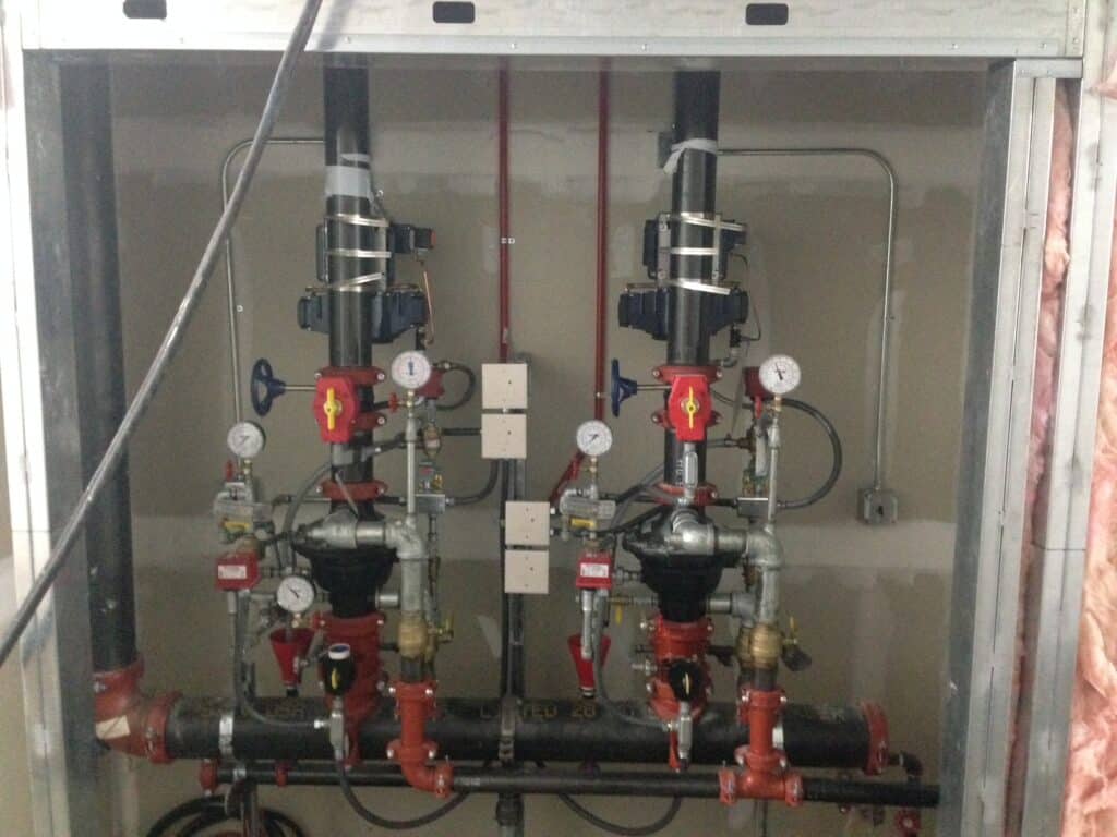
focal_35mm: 33
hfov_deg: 55.4
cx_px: 558
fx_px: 1065
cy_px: 418
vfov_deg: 42.9
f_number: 2.4
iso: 800
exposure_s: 1/15
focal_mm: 4.12
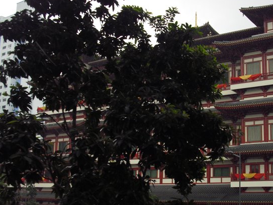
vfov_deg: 26.0
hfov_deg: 34.1
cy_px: 128
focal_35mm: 56
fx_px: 442
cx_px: 181
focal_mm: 6.2
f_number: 2.8
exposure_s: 1/400
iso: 100
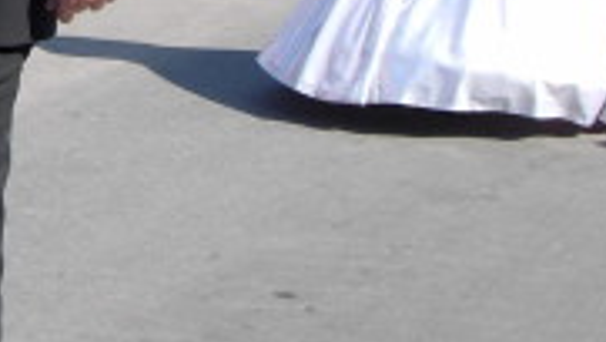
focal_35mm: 179
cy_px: -121
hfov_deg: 11.8
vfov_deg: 6.7
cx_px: -124
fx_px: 2878
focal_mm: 9.5
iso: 70
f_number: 4.5
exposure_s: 1/210
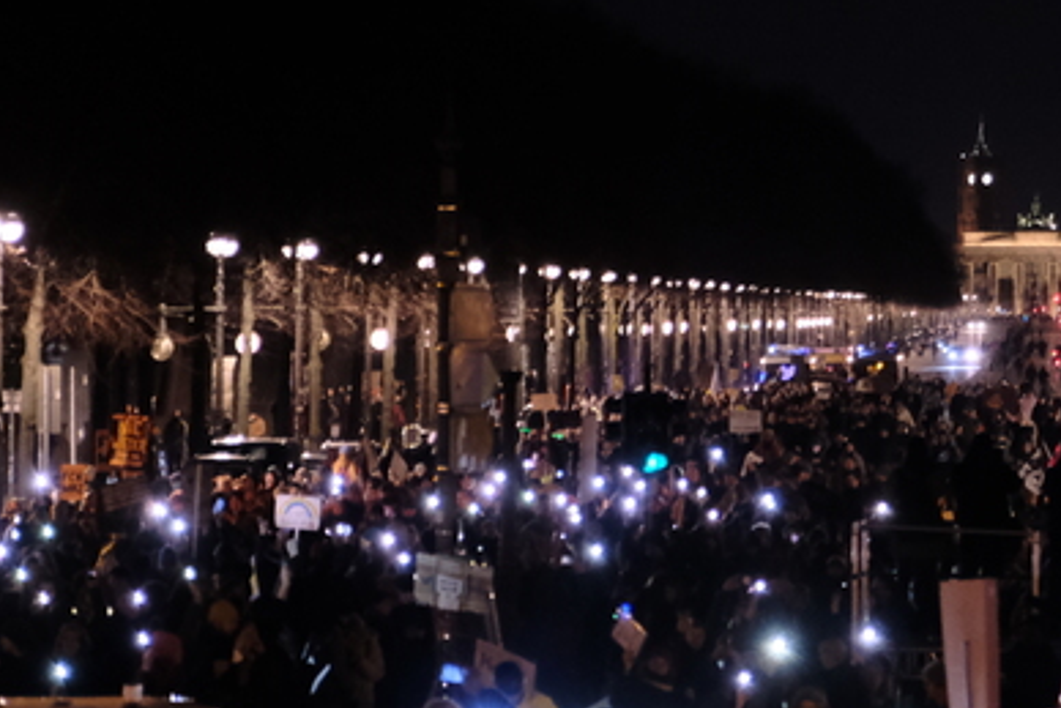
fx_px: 8166
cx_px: 864
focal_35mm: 277
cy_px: 212
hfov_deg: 7.4
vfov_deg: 5.0
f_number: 2.8
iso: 3200
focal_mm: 70
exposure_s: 1/38
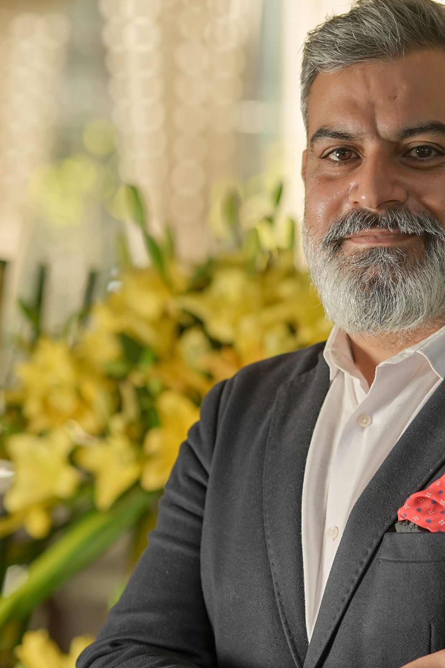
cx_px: 382
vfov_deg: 12.8
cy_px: 414
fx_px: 2967
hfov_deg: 8.6
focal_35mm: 160
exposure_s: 1/160
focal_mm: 85
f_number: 2.5
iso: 100
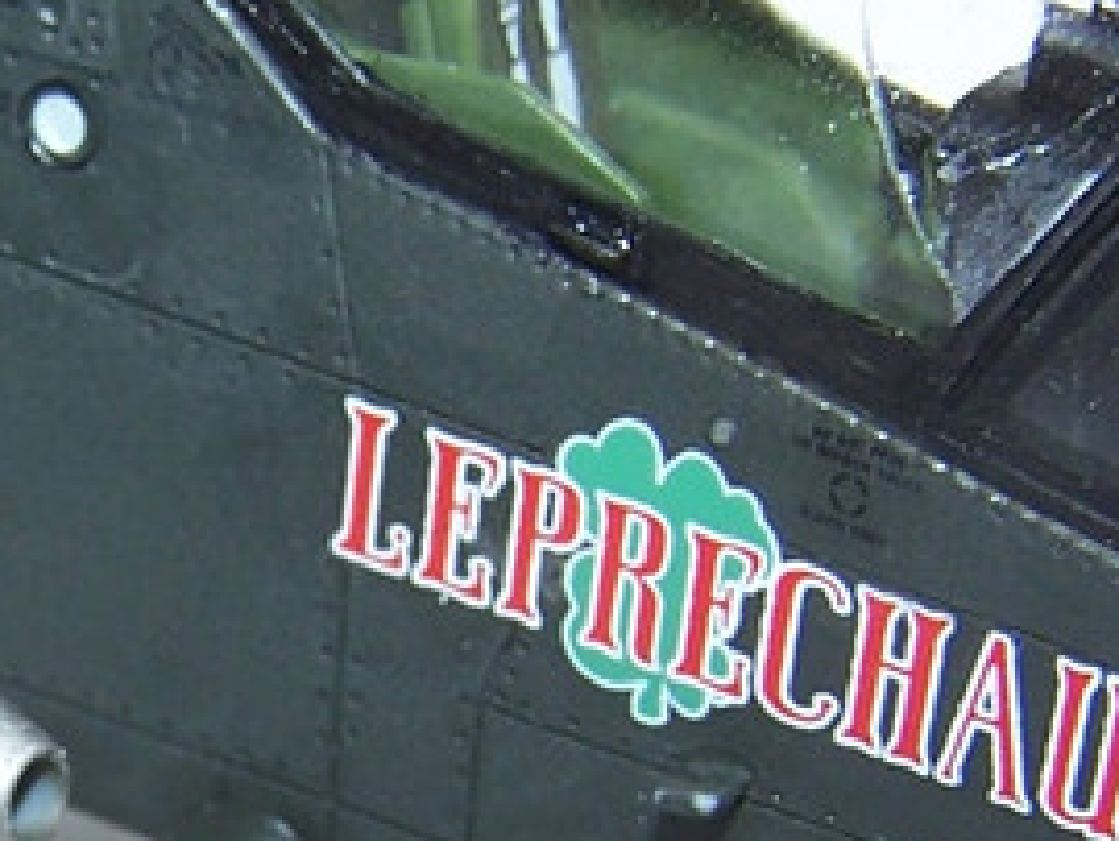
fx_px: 4853
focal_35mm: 150
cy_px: 858
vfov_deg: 9.8
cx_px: -27
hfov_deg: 13.0
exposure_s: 1/1000
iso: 80
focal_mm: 6.3
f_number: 4
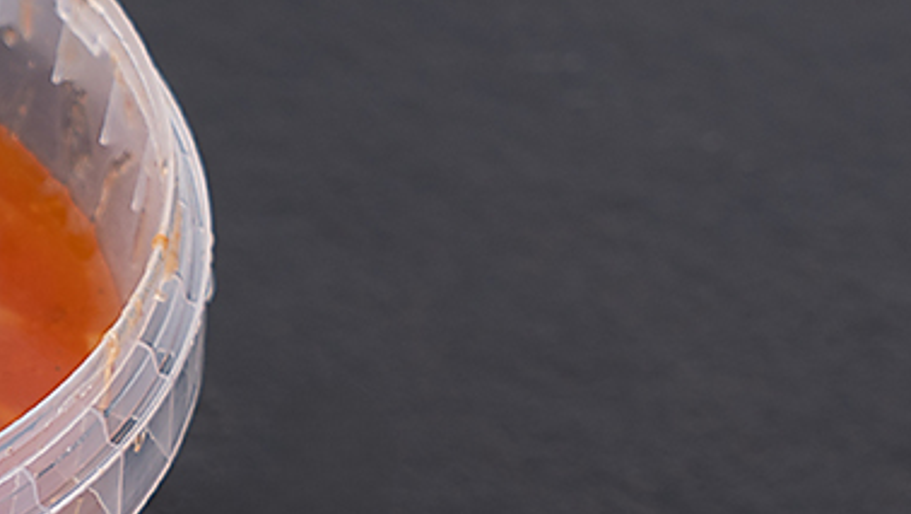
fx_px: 5220
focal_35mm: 216
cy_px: 584
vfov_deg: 5.6
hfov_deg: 9.7
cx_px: -489
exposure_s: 1/160
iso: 100
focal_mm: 65
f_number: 8
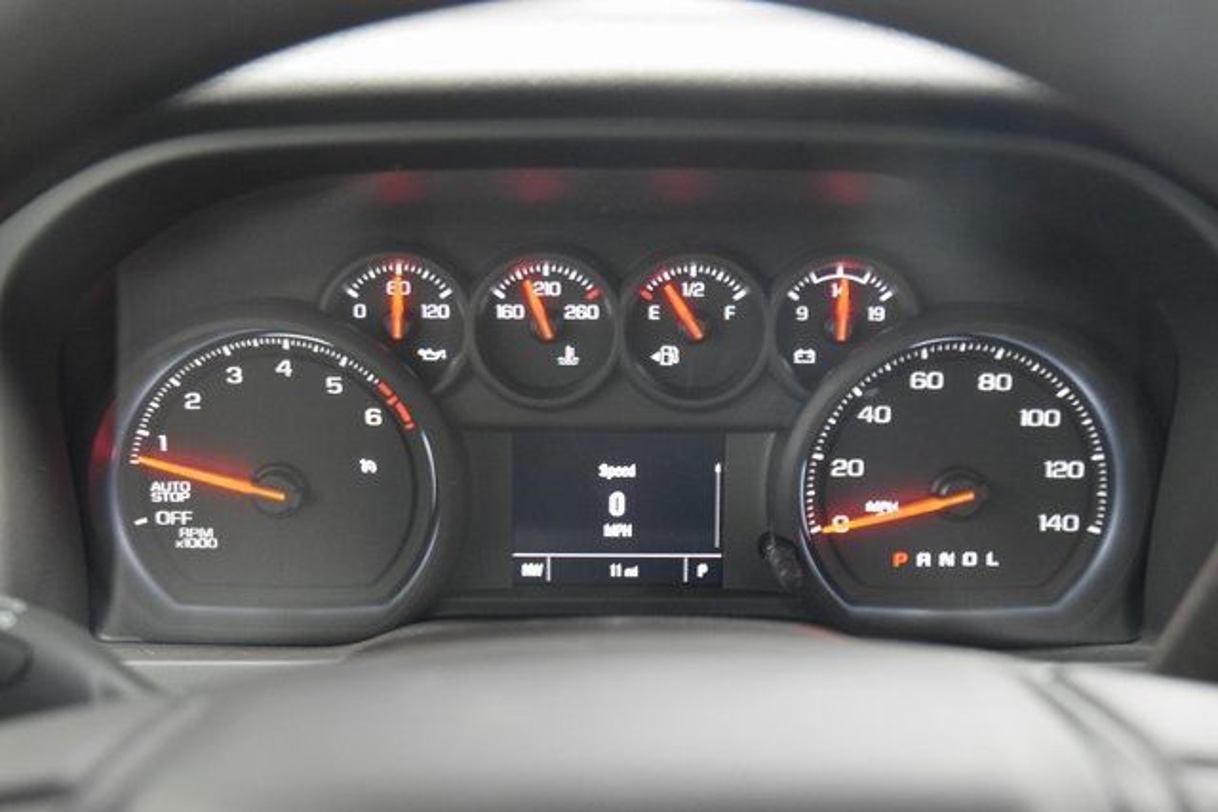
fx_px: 1574
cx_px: 609
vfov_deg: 29.0
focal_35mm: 46
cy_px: 406
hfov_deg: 42.3
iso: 3200
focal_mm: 31
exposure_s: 1/8
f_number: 4
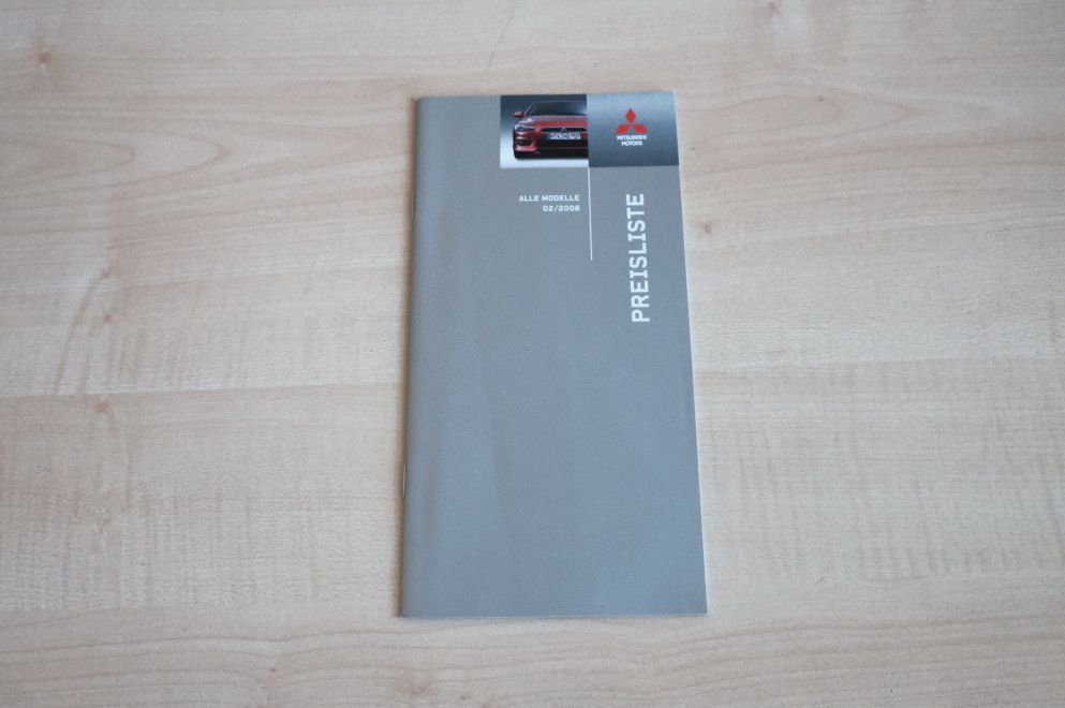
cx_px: 532
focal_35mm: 36
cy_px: 354
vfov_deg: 36.8
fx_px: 1064
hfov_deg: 53.2
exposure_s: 1/300
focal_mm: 24.3
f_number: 5.6
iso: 6400
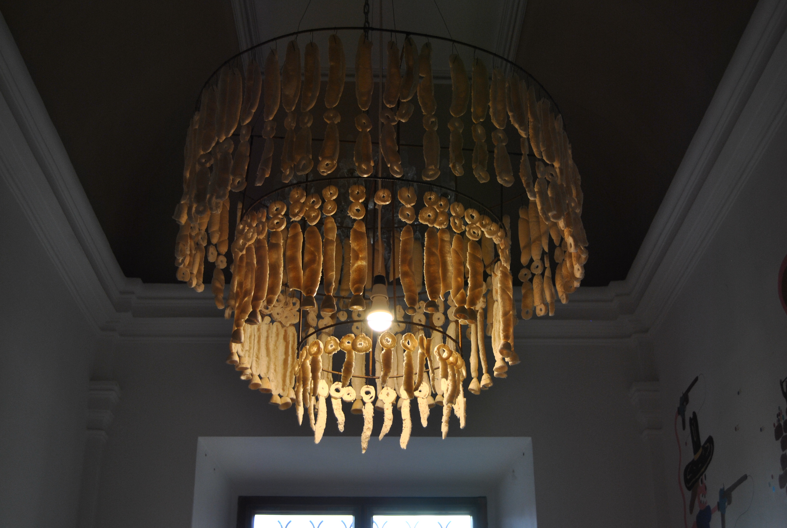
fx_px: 1051
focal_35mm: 48
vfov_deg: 28.2
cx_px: 394
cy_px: 264
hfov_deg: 41.0
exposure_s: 1/50
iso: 200
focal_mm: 32
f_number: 4.5
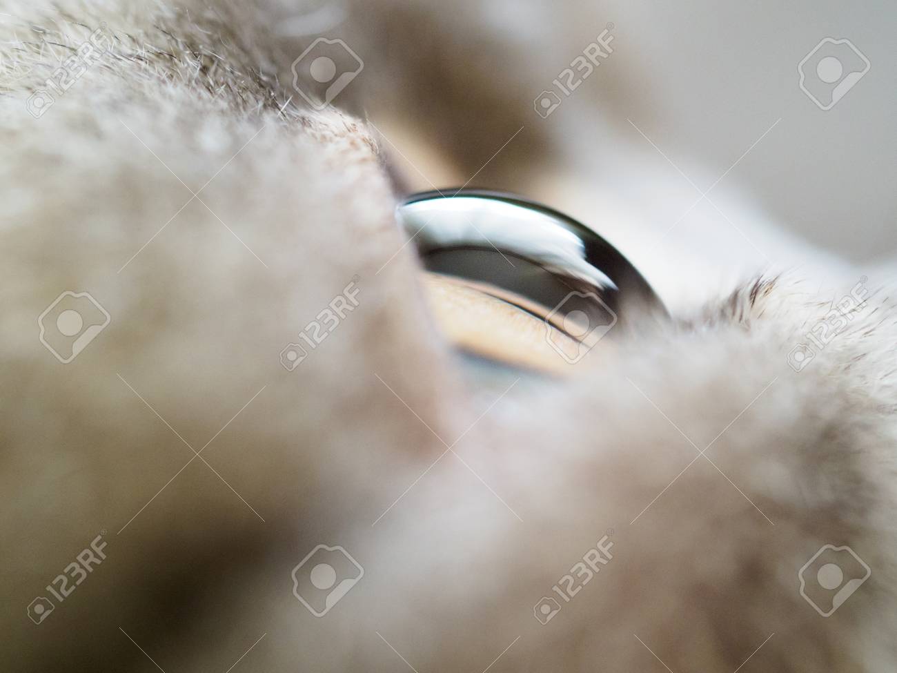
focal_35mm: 120
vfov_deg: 12.3
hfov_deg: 16.4
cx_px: 448
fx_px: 3110
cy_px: 336
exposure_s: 1/125
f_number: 2.8
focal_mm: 60
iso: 4000
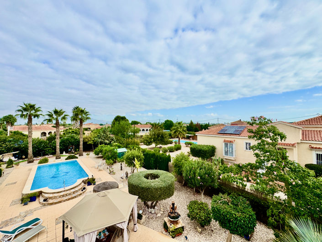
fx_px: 130
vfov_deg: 85.6
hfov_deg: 102.1
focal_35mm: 14
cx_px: 161
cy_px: 121
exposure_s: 1/1976
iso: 40
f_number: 2.2
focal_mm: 2.22
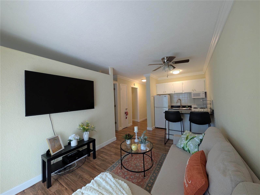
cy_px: 98
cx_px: 130
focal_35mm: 12
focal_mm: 2.02
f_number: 1.7
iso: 148
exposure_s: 1/120
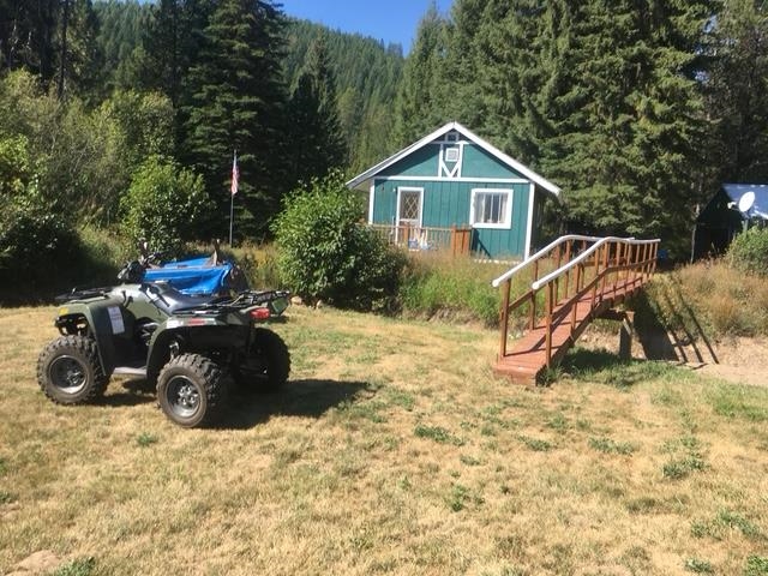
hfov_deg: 61.7
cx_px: 384
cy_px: 288
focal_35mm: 29
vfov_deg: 48.2
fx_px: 643
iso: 25
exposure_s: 1/725
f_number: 2.2
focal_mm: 4.15
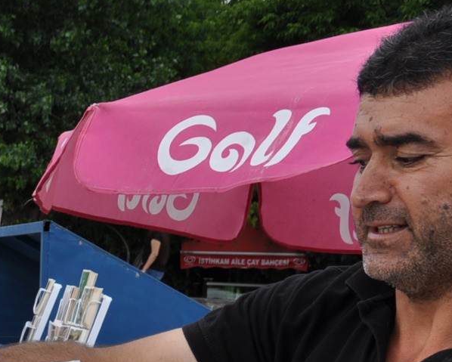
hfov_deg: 13.9
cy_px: 521
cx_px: -203
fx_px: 1753
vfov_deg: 11.4
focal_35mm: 131
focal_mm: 26
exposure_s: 1/100
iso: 200
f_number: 10
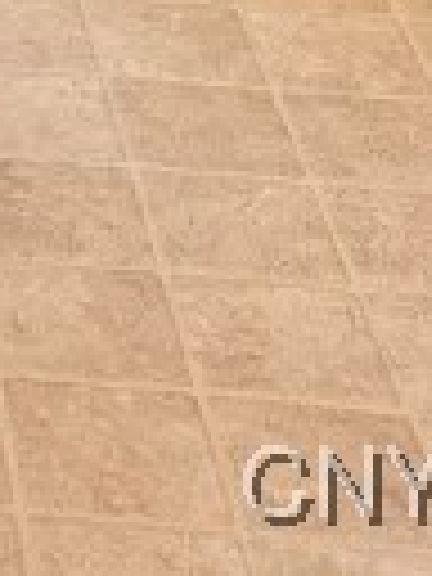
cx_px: -738
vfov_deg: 10.2
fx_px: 2396
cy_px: -1143
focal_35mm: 144
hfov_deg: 8.9
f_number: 1.78
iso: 160
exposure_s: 1/60
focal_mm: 6.76
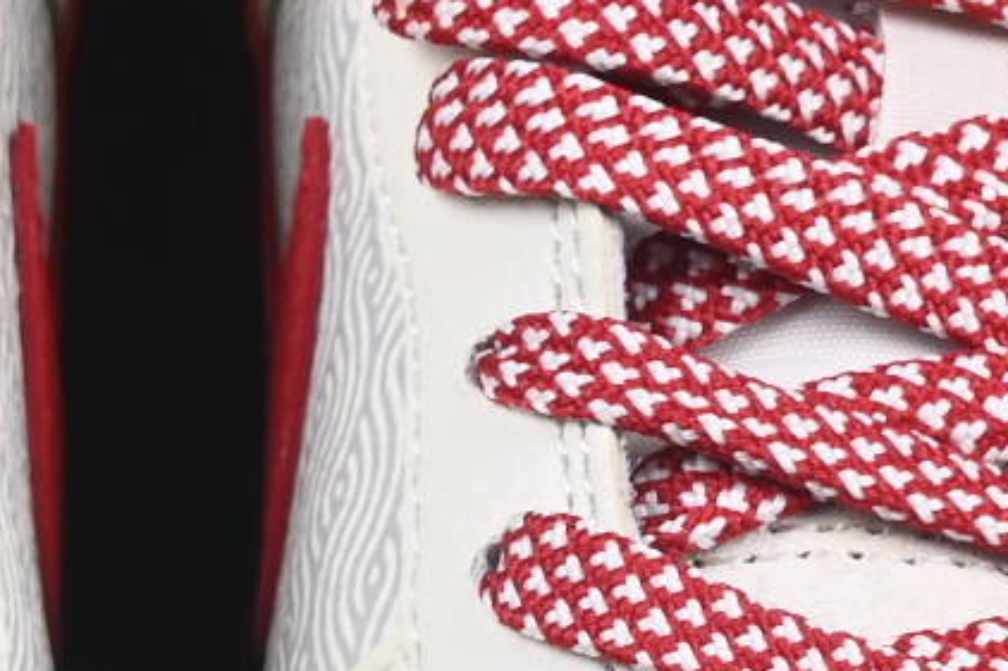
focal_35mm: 495
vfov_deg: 2.8
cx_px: 184
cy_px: 931
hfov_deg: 4.2
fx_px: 13854
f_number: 8
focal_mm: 50
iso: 160
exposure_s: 1/80
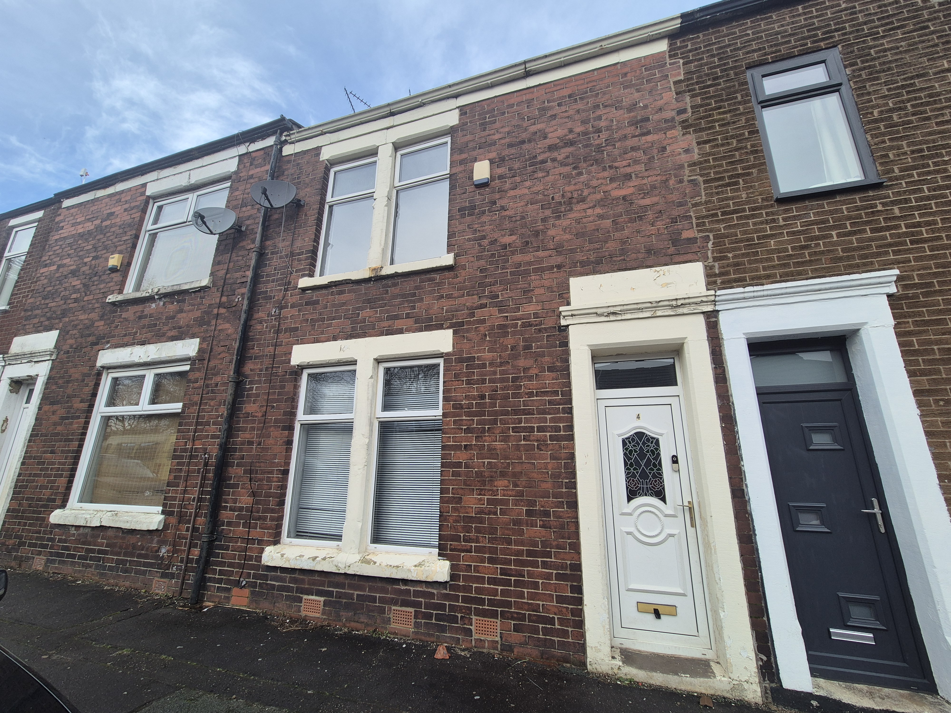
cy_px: 356
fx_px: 357
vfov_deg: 89.9
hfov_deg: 106.2
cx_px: 476
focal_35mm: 13
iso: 50
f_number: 2.2
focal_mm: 2.2
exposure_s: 1/395
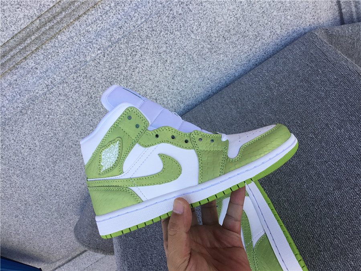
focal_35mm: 31
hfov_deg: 58.4
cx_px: 180
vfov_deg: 45.4
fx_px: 323
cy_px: 136
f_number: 2.4
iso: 25
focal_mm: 3.3
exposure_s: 1/166
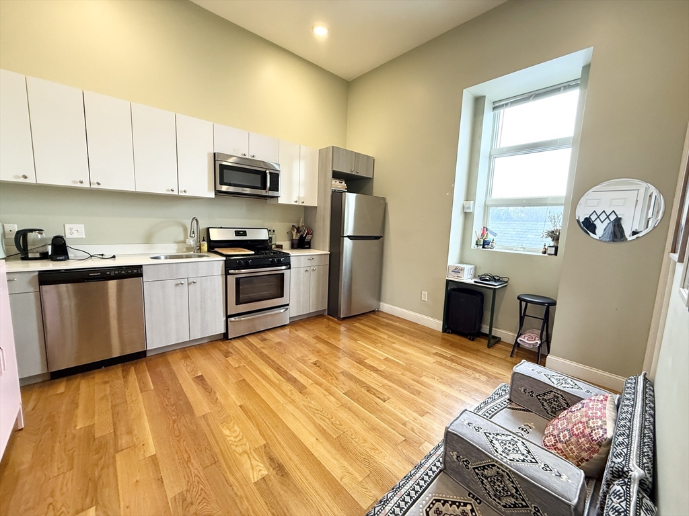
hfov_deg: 102.1
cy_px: 258
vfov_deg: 85.7
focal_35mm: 14
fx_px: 279
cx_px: 344
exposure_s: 1/60
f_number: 2.2
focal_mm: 2.22
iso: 250
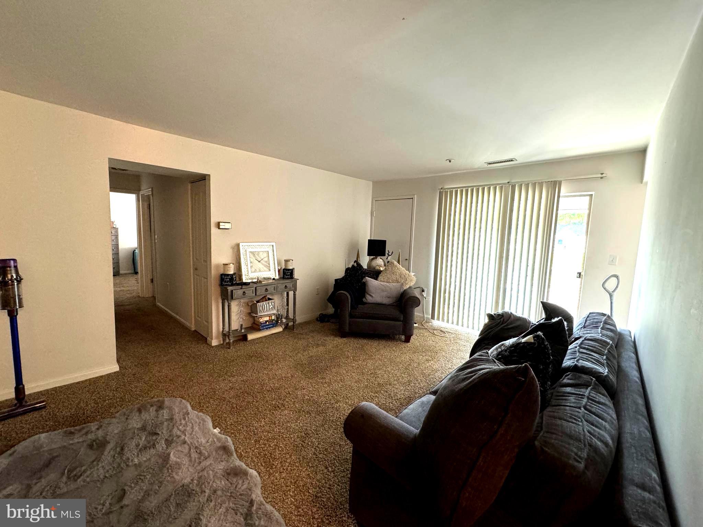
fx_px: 284
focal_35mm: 14
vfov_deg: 85.7
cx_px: 352
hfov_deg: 102.1
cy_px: 264
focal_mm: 2.22
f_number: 2.2
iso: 320
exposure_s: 1/60
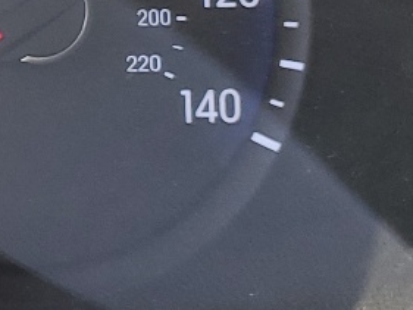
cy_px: -76
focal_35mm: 148
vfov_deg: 9.9
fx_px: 1767
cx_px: -503
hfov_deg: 11.5
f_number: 1.5
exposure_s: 1/120
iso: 70
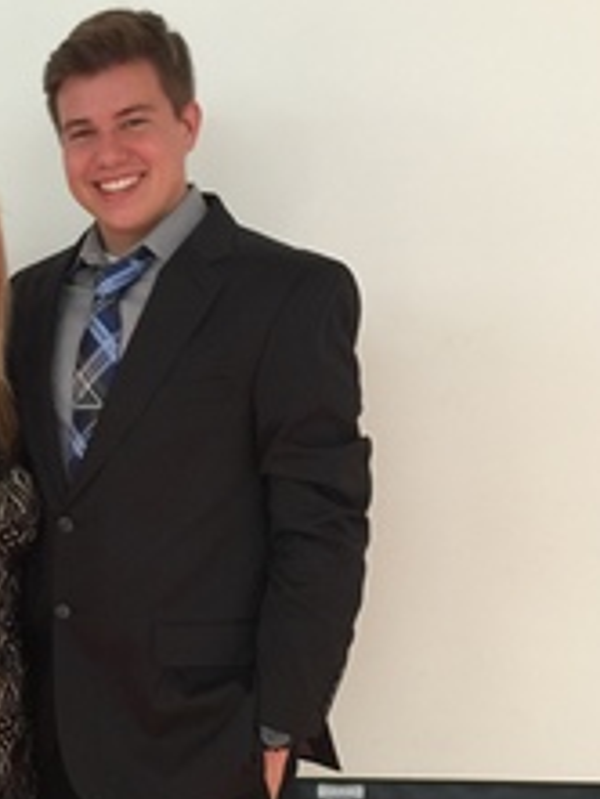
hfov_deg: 22.7
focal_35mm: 63
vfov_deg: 30.1
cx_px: 61
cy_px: 618
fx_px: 1455
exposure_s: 1/15
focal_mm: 4.15
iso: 80
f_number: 2.2
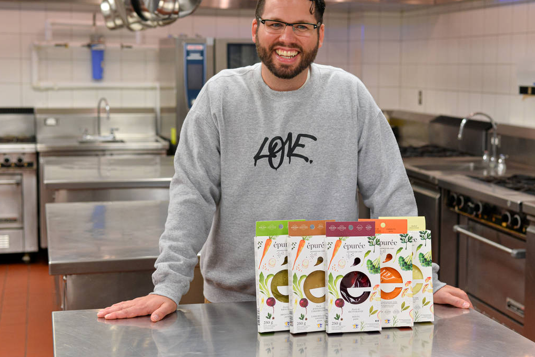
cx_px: 309
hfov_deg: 33.9
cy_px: 158
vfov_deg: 23.0
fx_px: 877
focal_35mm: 59
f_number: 4
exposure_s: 1/160
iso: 1000
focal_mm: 50
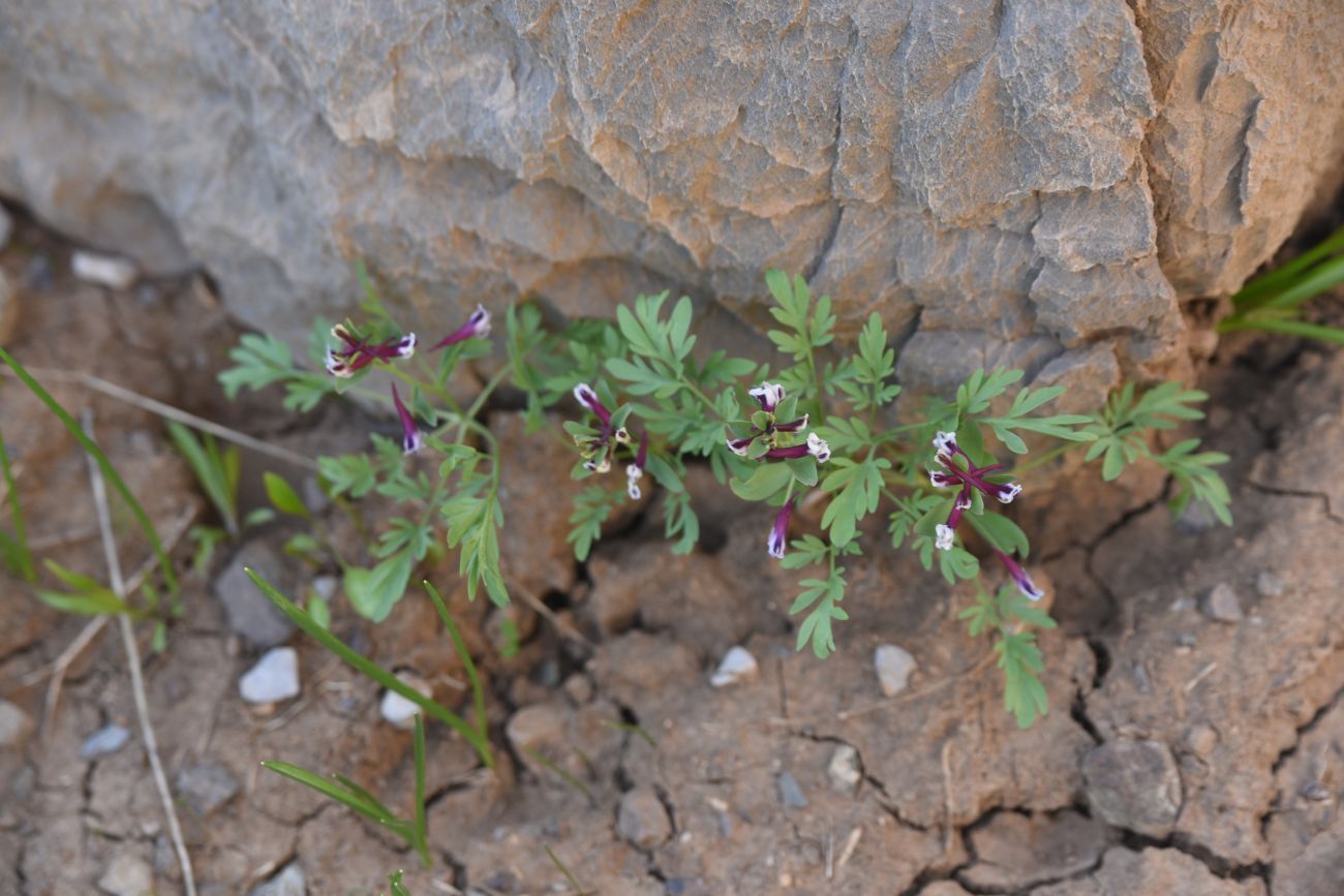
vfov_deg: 24.2
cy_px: 448
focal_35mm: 56
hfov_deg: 35.6
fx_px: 2091
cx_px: 672
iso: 200
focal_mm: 56
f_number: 5
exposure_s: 1/125
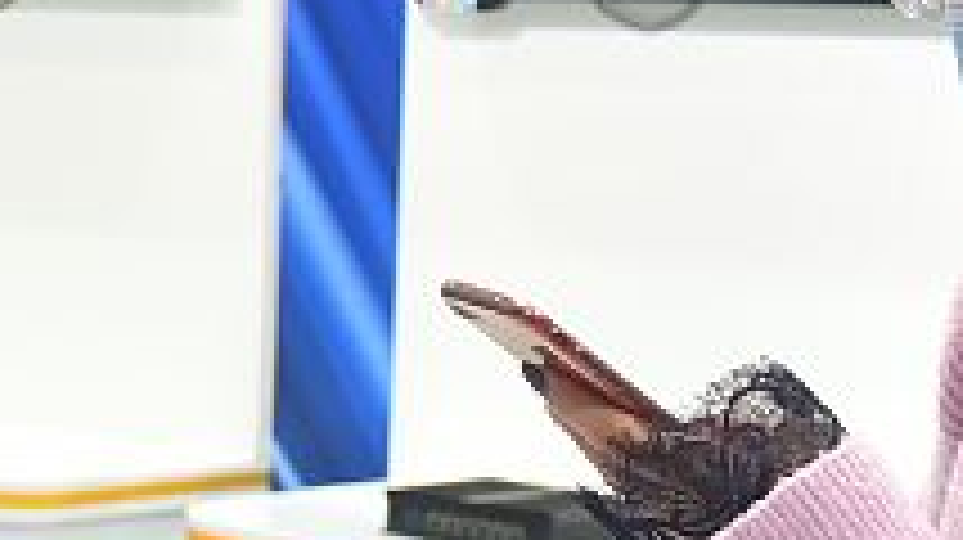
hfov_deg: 13.9
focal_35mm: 141
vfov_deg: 8.5
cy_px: -83
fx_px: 3598
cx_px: -657
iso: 1000
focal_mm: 24
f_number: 4
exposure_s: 1/200
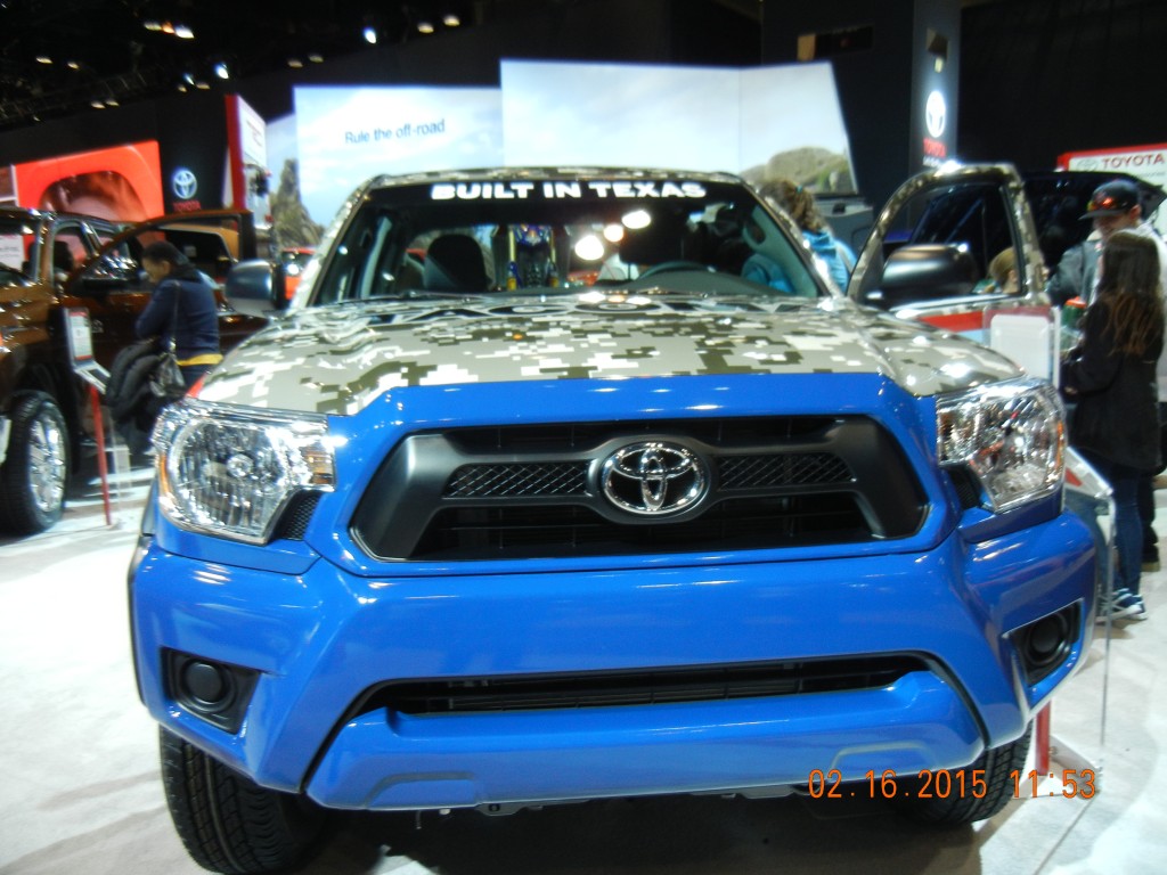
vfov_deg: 46.8
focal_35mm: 30
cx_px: 584
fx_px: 1011
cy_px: 438
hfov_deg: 60.0
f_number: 3.5
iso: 293
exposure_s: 1/71.6
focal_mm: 5.4
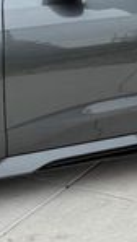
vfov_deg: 18.9
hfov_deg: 10.8
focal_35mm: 112
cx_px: 88
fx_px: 722
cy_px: 50
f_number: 1.78
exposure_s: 1/735
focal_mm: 6.76
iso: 80
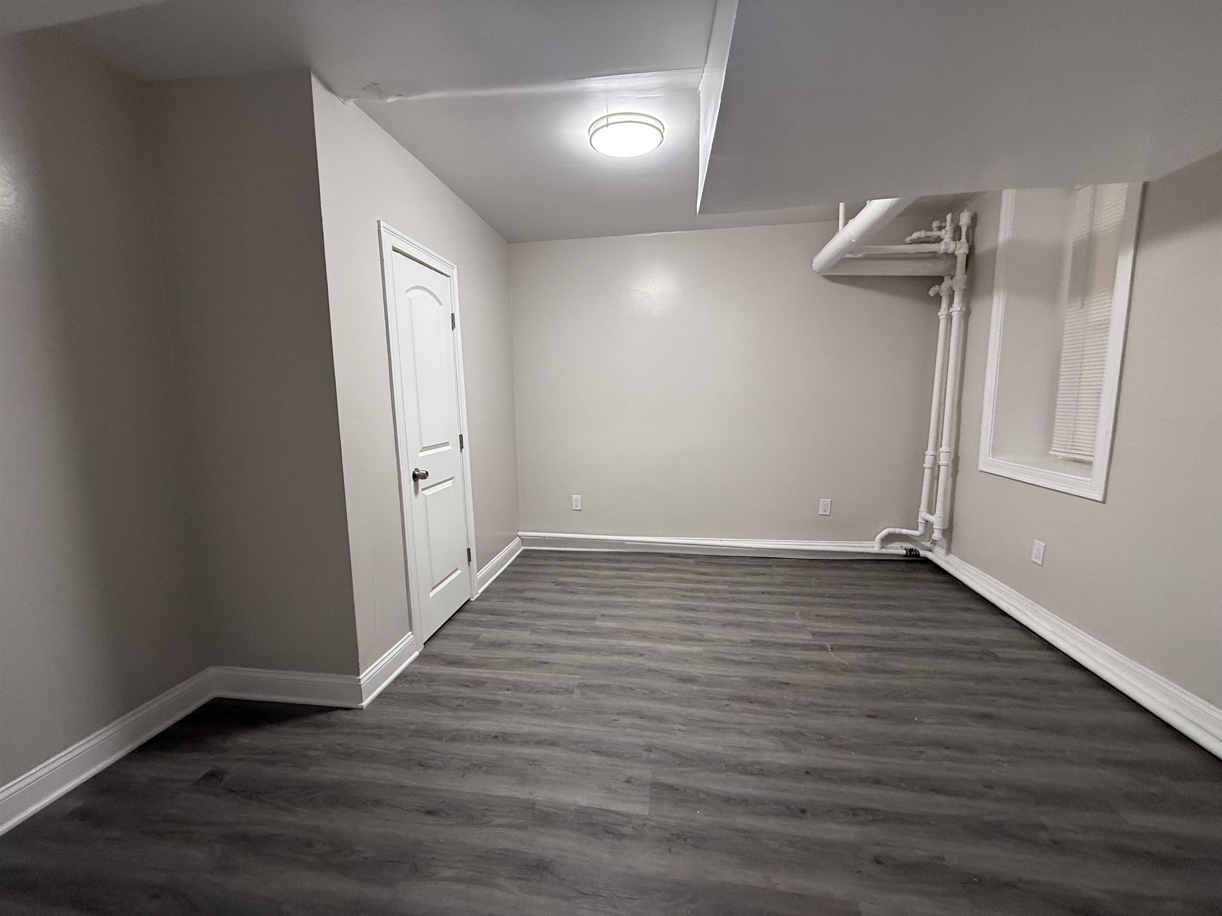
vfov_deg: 85.7
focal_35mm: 14
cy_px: 458
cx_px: 611
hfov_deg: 102.1
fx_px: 494
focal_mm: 2.22
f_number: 2.2
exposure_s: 1/60
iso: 250
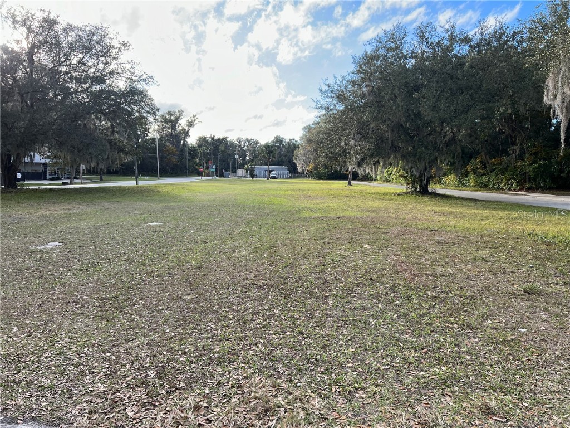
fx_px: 428
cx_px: 285
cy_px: 214
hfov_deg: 67.3
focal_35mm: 26
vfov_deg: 53.1
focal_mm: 5.7
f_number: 1.5
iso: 50
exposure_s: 1/733
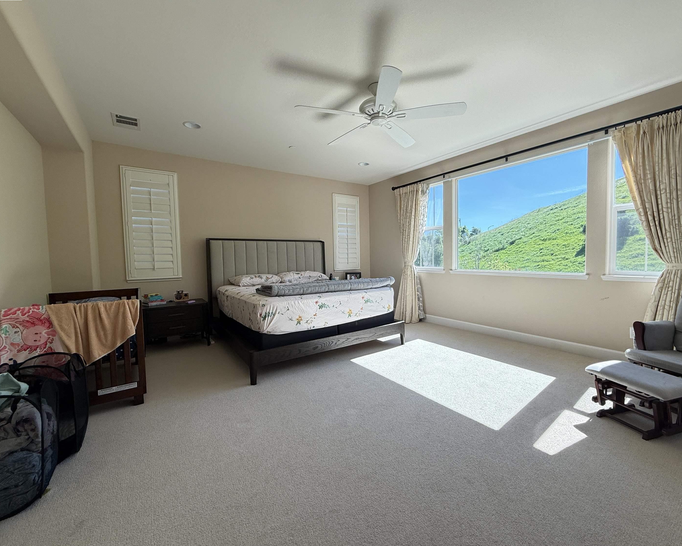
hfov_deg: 96.7
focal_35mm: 15
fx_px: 303
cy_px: 271
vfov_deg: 84.0
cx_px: 364
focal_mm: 2.22
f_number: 2.2
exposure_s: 1/304
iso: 64
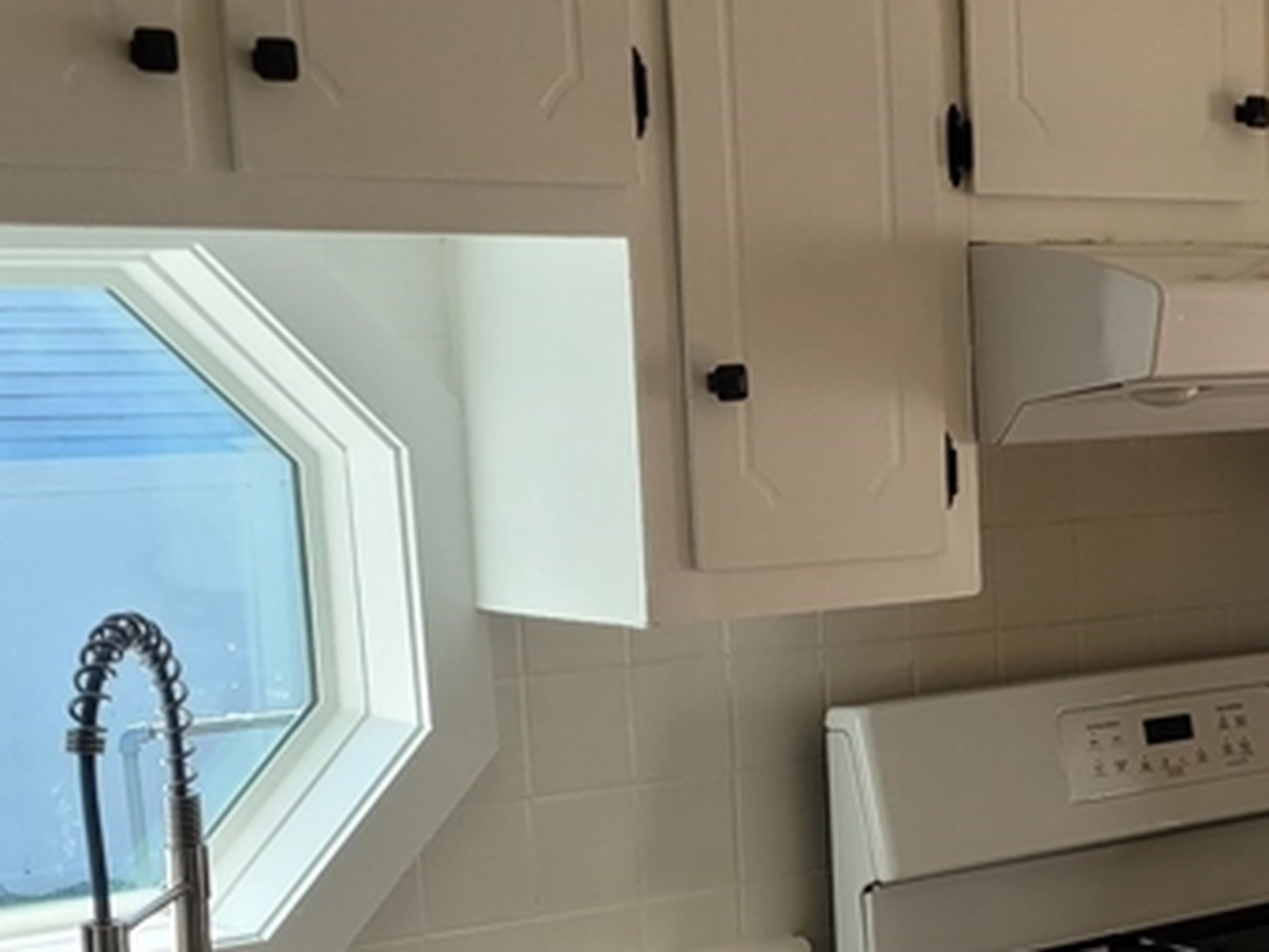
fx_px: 2860
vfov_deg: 18.6
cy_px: 863
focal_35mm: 78
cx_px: 1288
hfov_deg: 23.9
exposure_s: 1/227
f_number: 1.8
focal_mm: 5.4
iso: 40
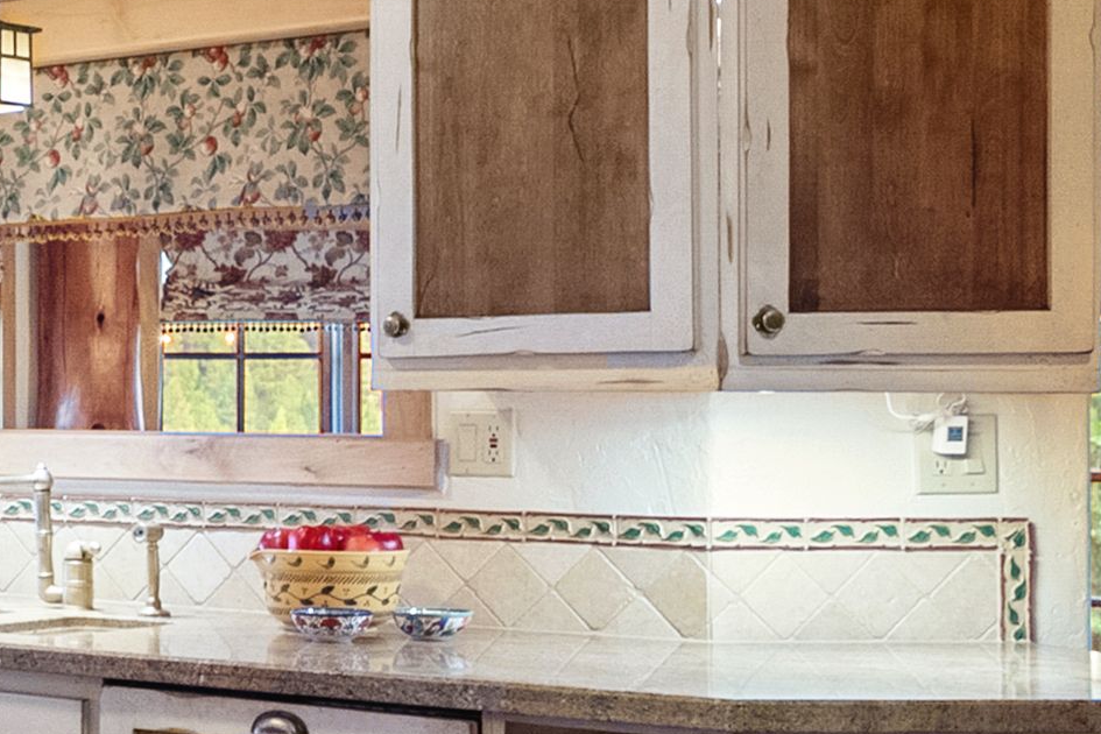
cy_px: 385
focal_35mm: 81
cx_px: -495
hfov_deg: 21.5
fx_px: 2477
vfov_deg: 16.9
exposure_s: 1/30
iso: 800
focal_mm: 18
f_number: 8
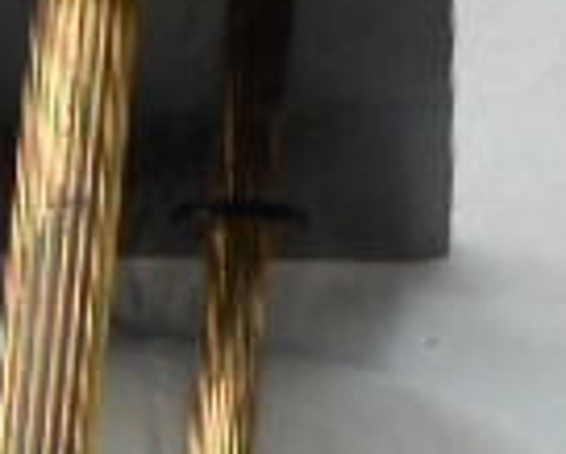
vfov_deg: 12.8
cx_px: -246
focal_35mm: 115
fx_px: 1928
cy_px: 671
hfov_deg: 15.6
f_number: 3.7
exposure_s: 1/250
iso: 80
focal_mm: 4.5
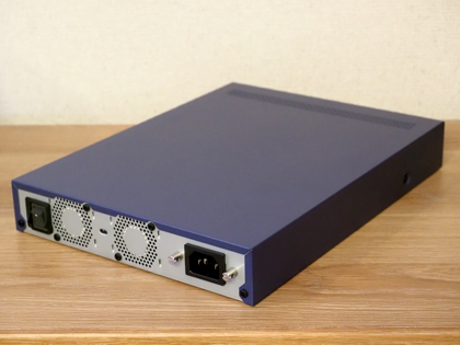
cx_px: 230
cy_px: 172
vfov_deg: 18.4
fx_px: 1063
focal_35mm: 80
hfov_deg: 24.4
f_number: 5.6
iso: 5000
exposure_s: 1/100
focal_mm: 40
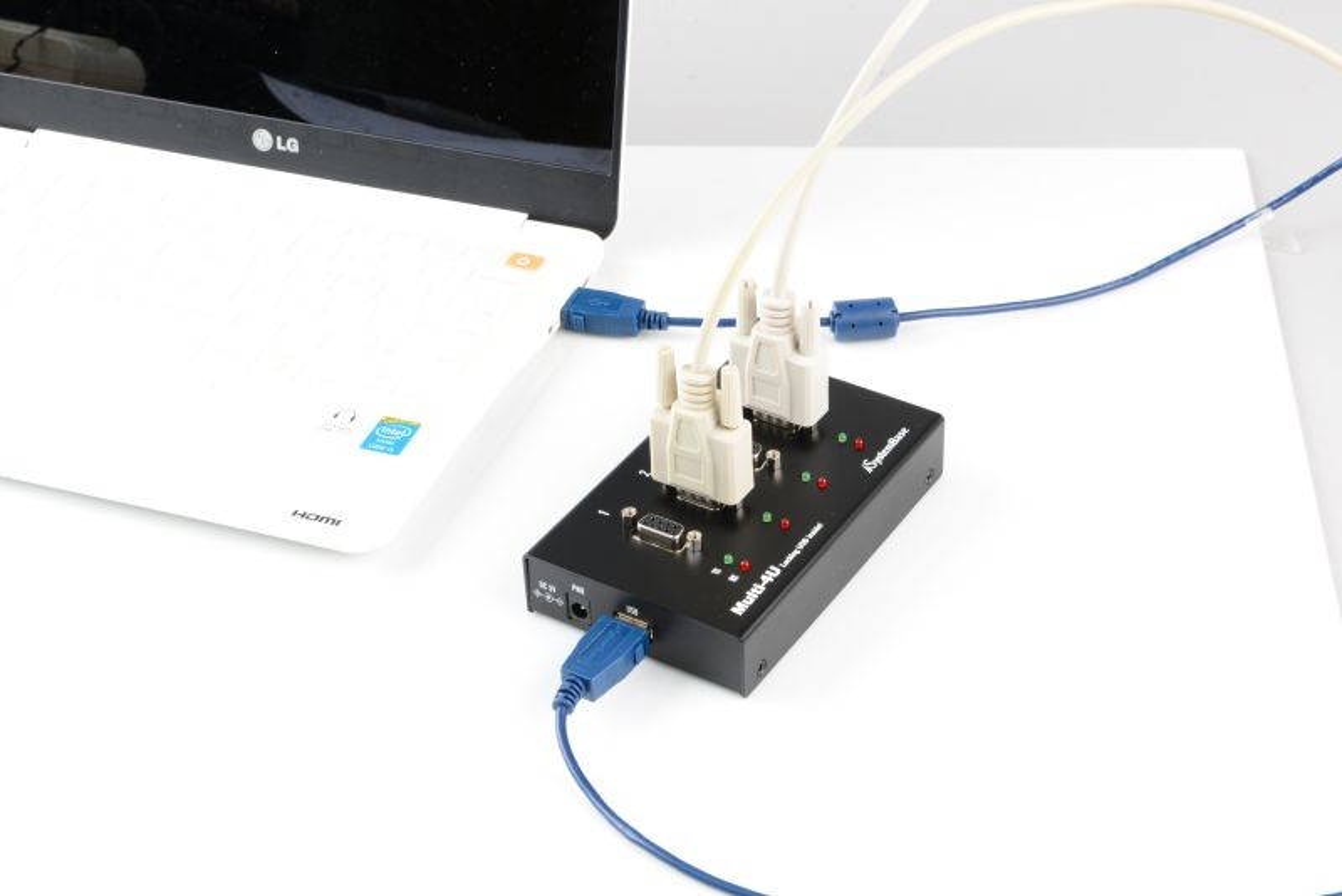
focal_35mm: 70
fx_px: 2610
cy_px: 448
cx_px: 671
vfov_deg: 19.5
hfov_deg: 28.8
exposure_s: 1
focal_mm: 70
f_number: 22
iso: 160
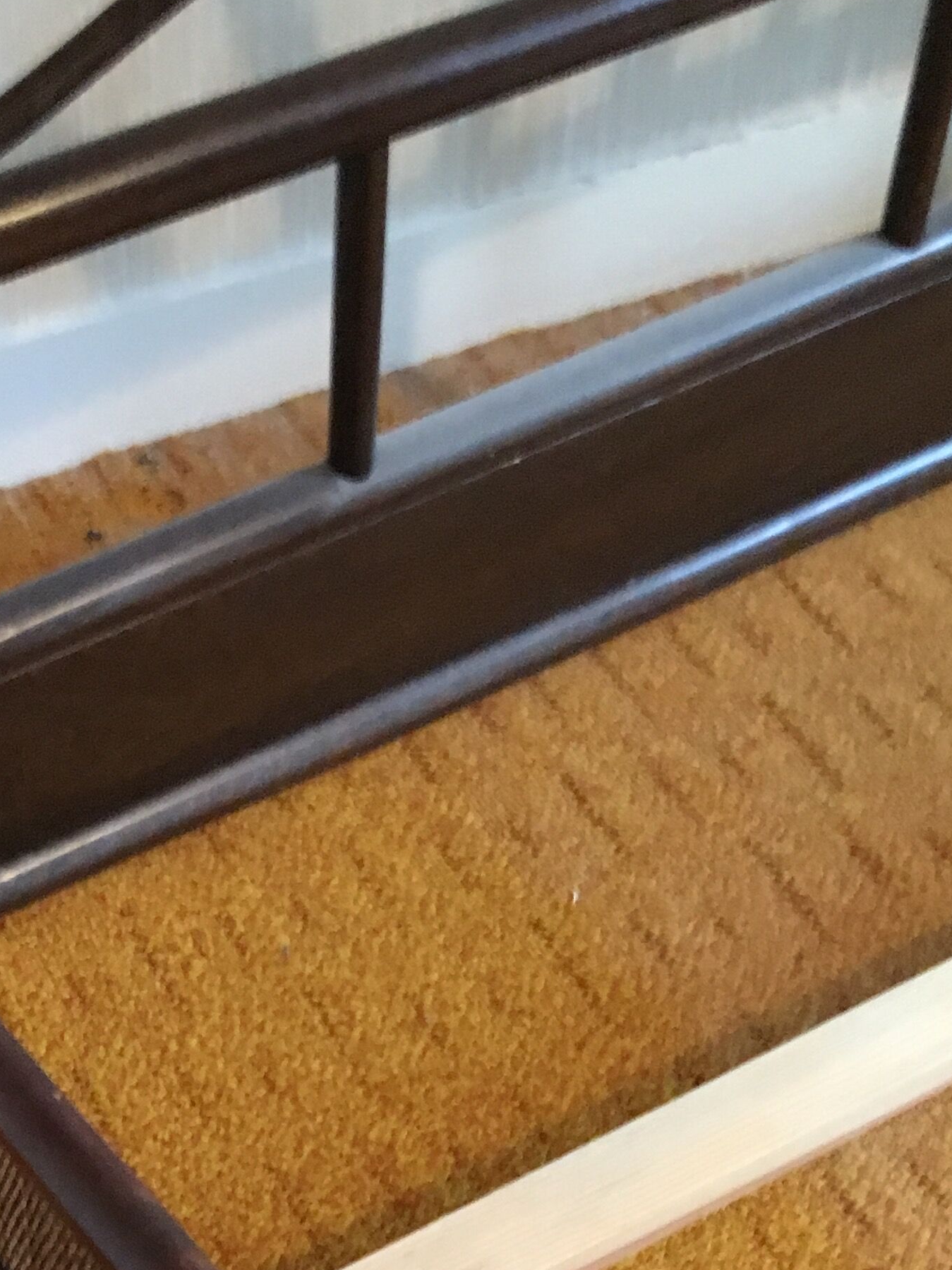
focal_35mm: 65
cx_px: 104
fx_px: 2384
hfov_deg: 22.1
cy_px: 1394
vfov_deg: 27.3
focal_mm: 4.15
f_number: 2.2
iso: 400
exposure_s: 1/17
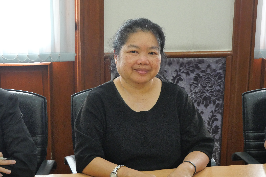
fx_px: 503
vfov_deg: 20.0
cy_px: 88
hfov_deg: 29.6
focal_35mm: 68
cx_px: 133
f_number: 5.1
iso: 3200
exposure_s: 1/125
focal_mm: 33
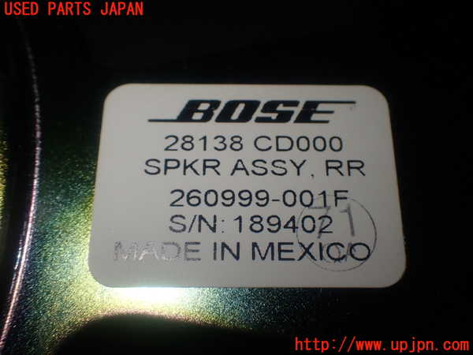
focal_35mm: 41
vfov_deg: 35.1
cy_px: 178
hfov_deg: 45.8
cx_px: 236
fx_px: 560
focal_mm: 7.31
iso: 100
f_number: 4
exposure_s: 1/100
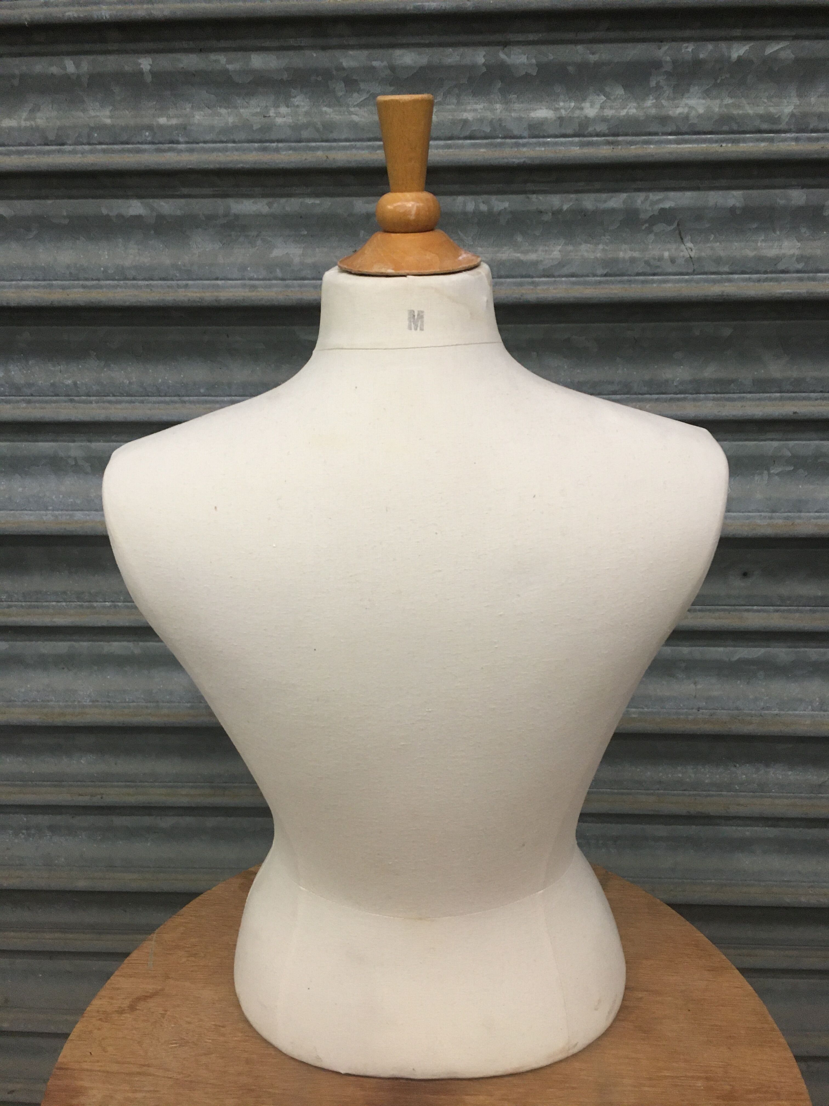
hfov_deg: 48.2
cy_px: 553
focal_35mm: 29
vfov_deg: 61.7
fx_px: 926
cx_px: 414
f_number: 2.2
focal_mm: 4.15
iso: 160
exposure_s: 1/33
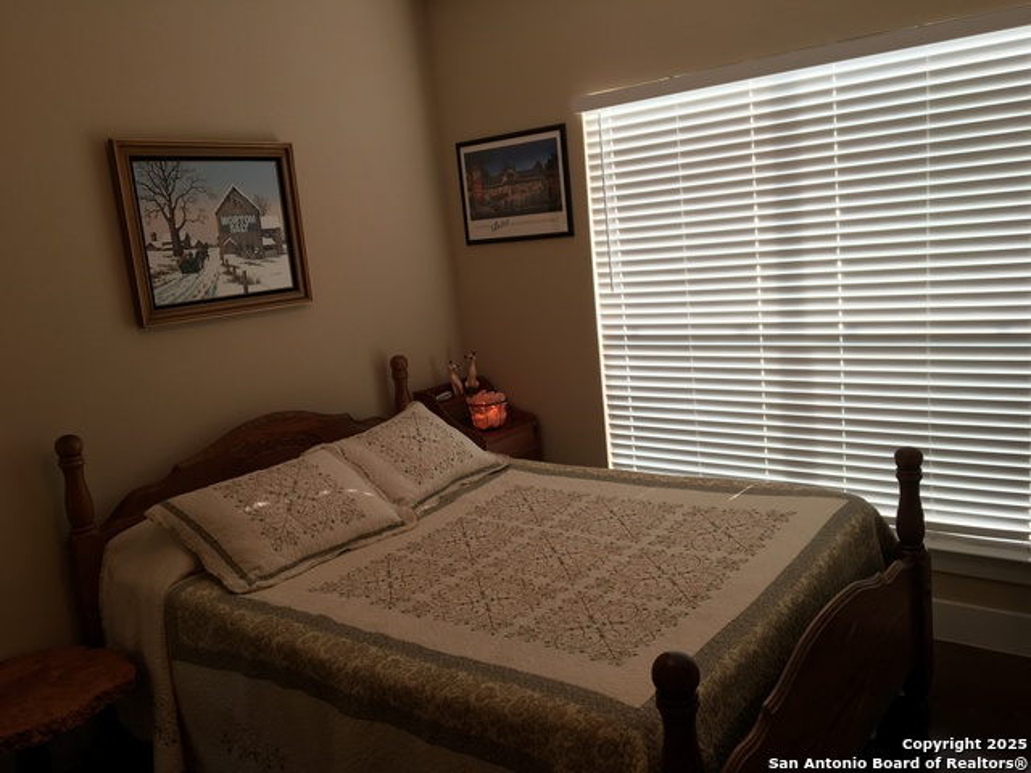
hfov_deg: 61.7
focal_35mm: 29
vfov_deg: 48.2
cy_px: 386
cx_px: 516
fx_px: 864
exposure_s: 1/40
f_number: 2.2
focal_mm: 4.15
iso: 25
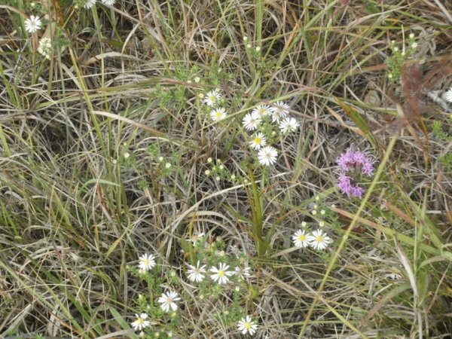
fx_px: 1306
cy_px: 170
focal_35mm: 100
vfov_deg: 14.8
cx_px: 226
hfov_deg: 19.6
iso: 320
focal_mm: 17.4
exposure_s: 1/400
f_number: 5
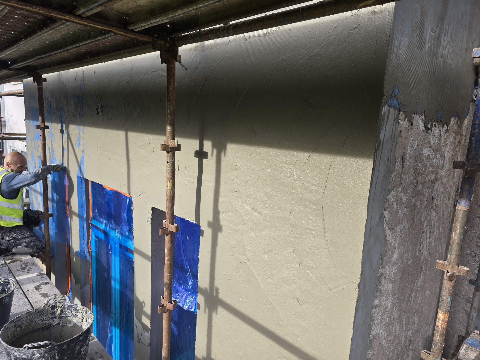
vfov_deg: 58.9
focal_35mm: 23
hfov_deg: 73.9
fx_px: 319
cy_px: 180
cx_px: 240
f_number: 1.7
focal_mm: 6.3
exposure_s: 1/370
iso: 32
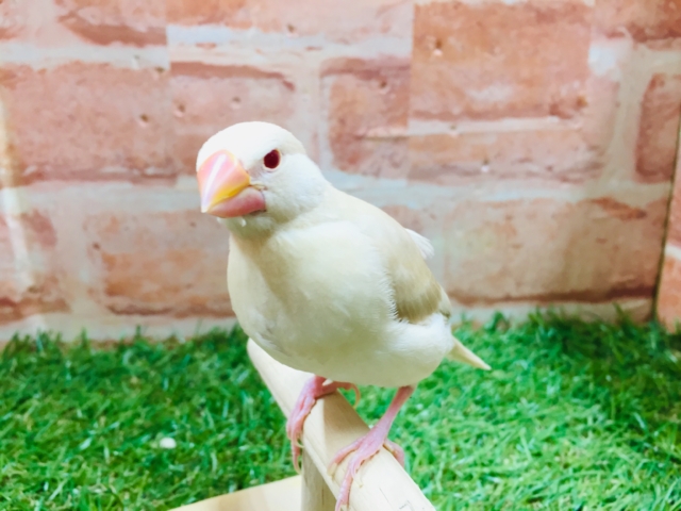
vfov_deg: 48.2
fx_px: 571
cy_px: 256
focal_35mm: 29
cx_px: 340
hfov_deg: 61.7
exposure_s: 1/30
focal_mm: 4.15
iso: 64
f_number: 2.2
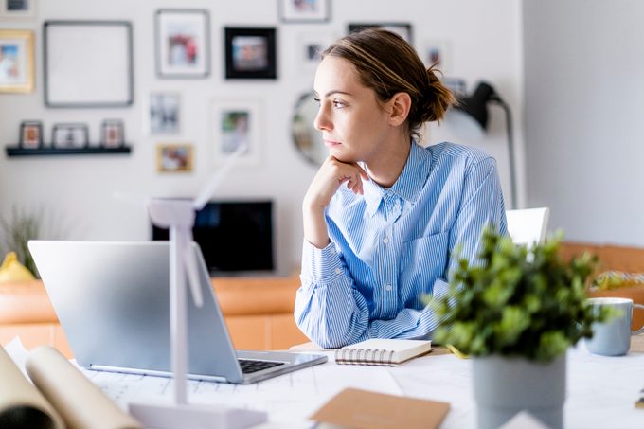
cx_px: 322
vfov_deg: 27.0
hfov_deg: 39.6
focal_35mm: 50
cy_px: 214
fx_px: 894
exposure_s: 1/640
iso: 1600
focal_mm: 50
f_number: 1.8
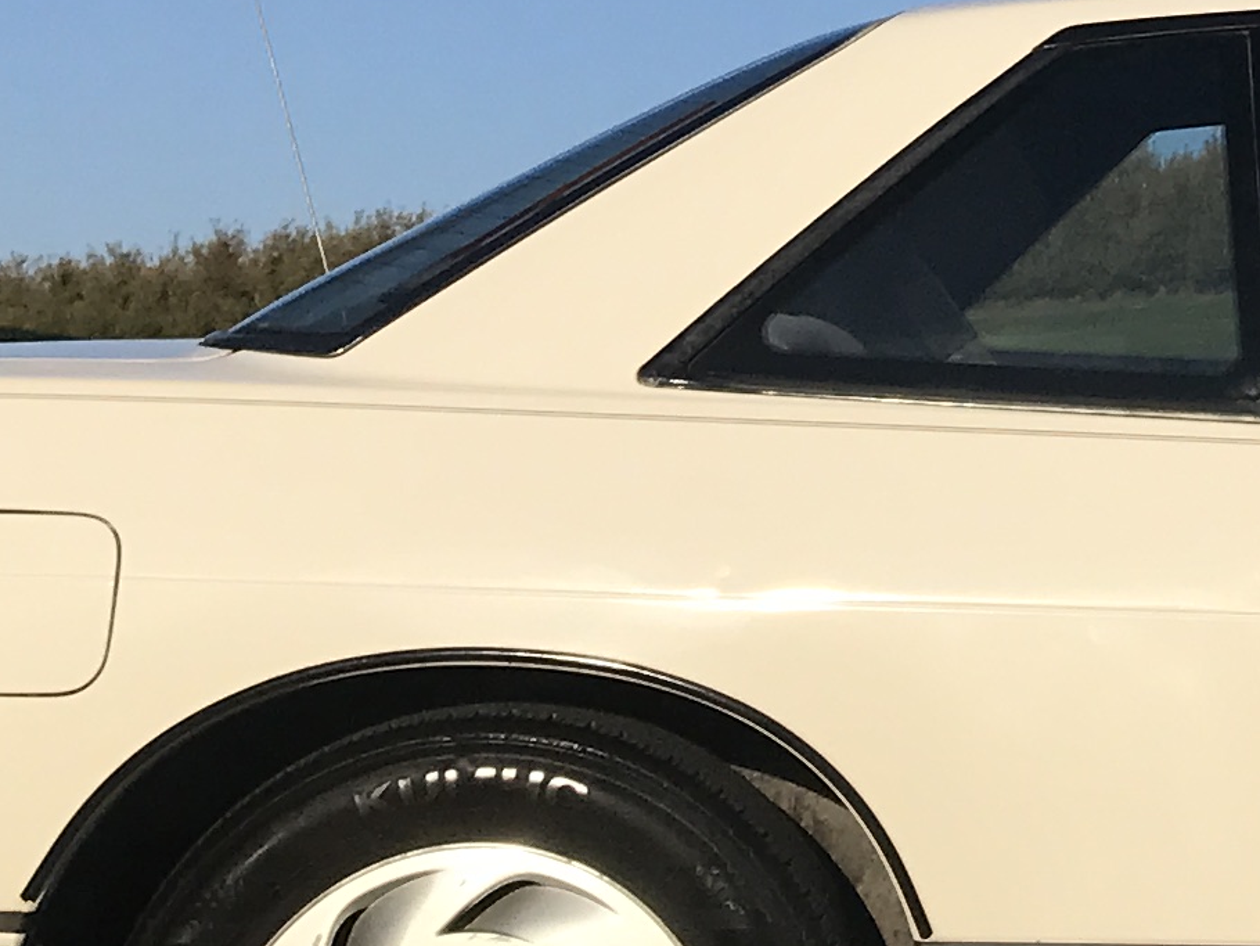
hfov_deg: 14.9
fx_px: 4515
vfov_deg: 11.5
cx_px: 1783
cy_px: -425
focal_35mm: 124
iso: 20
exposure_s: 1/4566
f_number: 1.8
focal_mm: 3.99
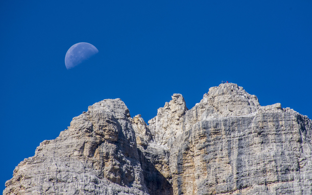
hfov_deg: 4.6
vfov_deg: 2.9
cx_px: 156
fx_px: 3912
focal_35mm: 460
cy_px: 99
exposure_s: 1/500
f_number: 11
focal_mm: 300
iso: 400
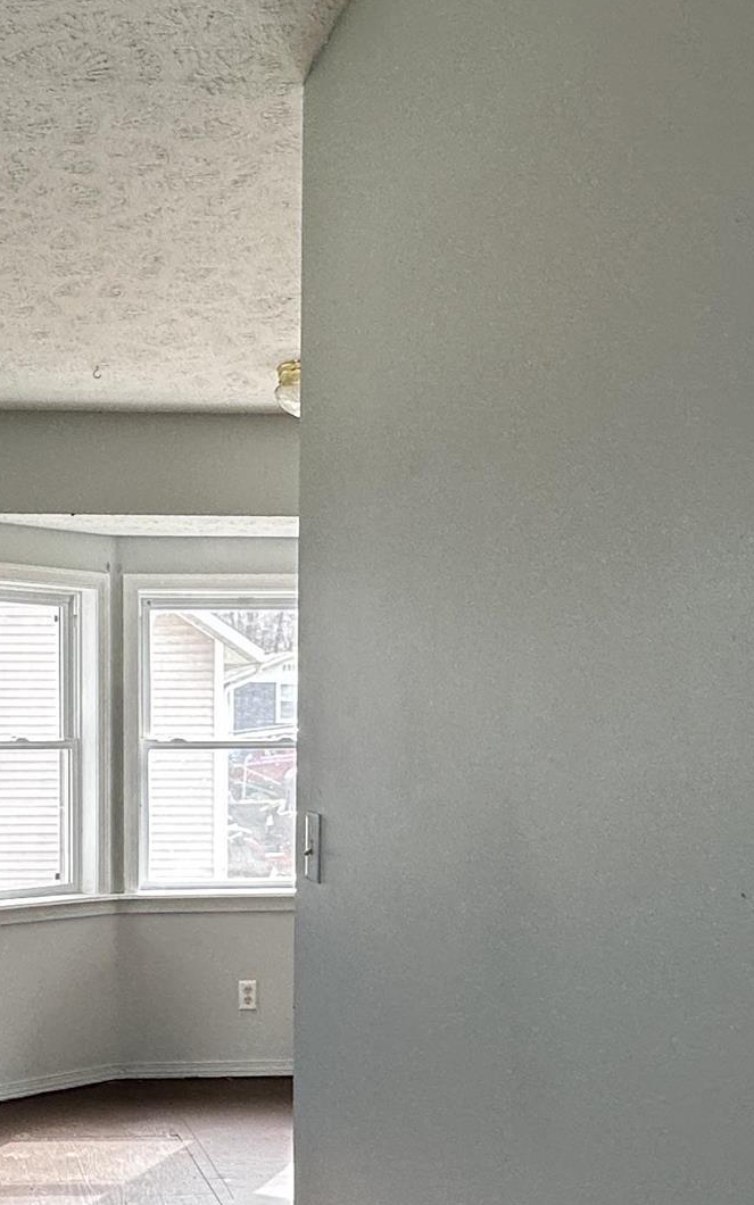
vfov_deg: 45.6
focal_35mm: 43
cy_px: 789
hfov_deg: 28.3
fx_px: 1413
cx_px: 28
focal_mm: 2.22
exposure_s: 1/99
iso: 80
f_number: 2.2
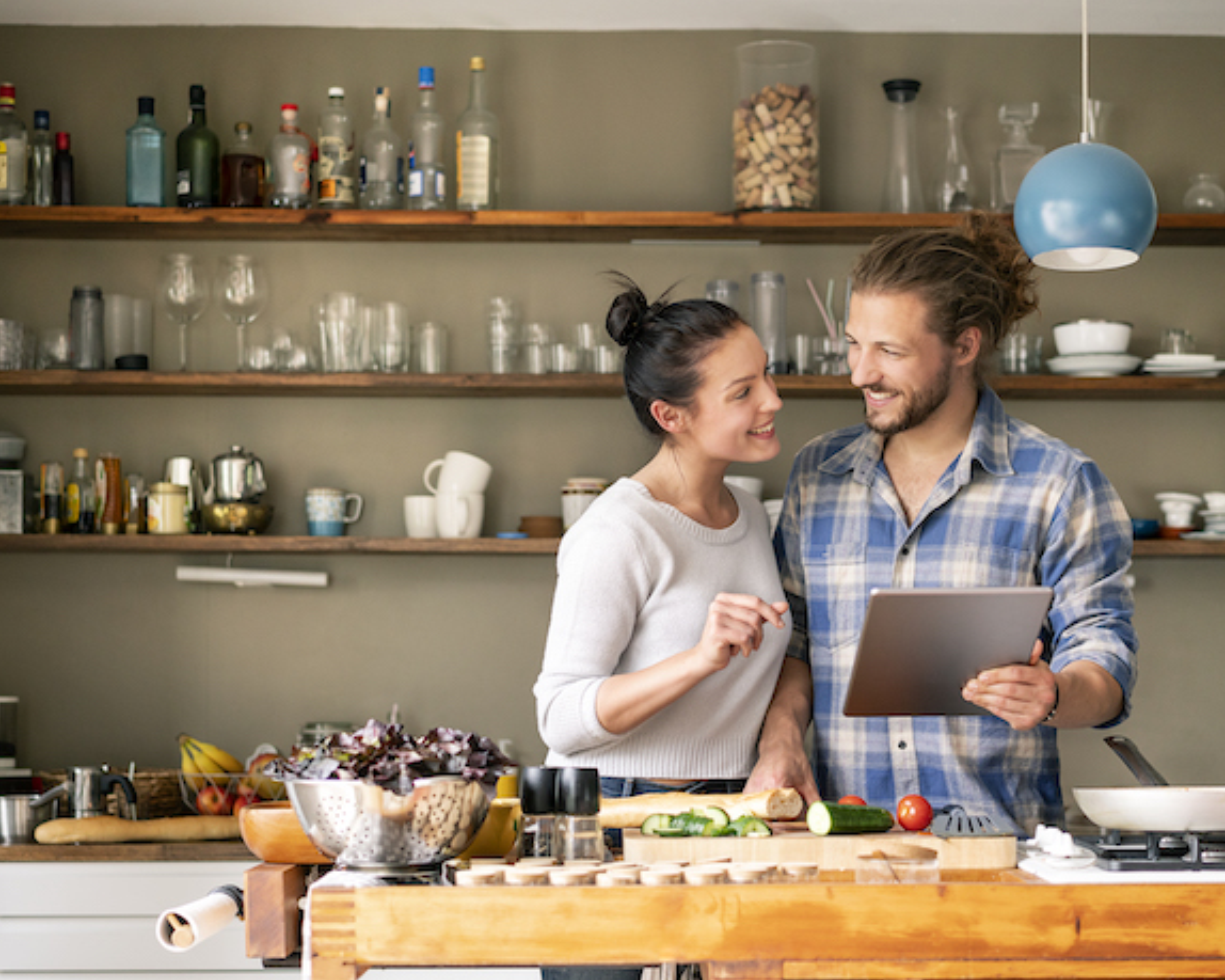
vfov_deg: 24.2
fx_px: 2284
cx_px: 698
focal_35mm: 63
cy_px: 490
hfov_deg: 30.0
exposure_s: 1/160
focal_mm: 55
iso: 800
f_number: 2.5
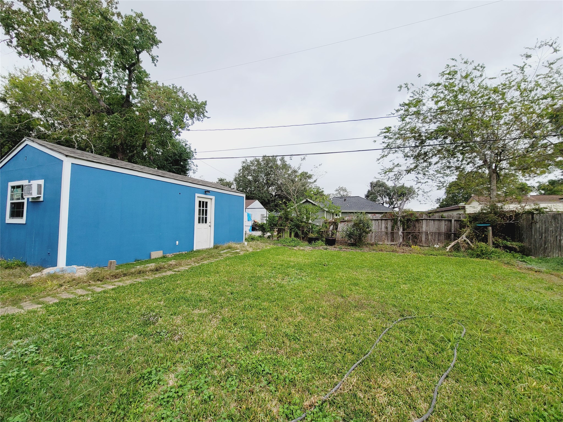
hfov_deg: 106.2
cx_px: 282
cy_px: 211
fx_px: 211
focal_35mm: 13
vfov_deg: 89.9
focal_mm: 2.2
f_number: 2.2
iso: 64
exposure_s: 1/481
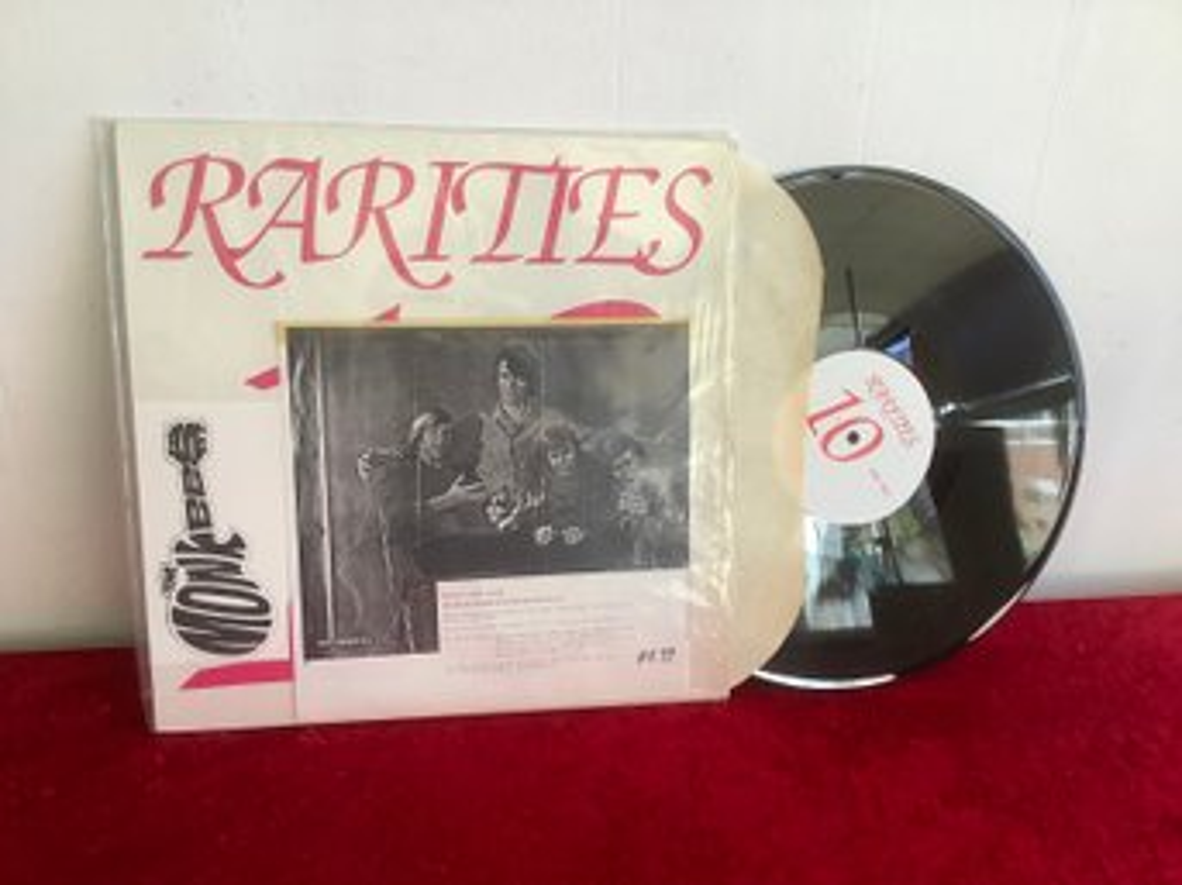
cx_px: 591
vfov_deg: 45.4
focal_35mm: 31
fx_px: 1058
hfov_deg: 58.4
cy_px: 442
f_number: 2.4
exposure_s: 1/60
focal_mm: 3.3
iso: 64
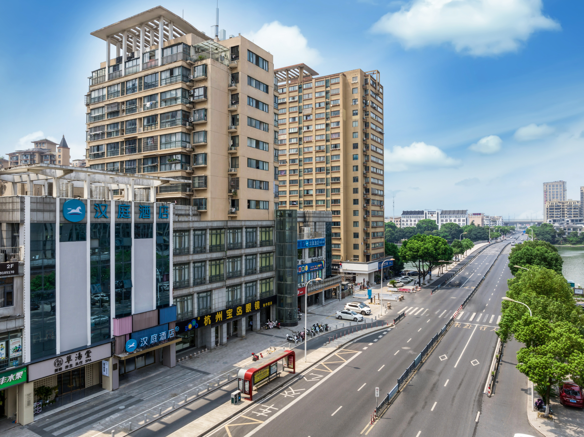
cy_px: 218
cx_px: 292
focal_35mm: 24
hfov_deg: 71.6
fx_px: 405
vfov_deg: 56.8
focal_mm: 12.3
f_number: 7.1
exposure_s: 1/120
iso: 100
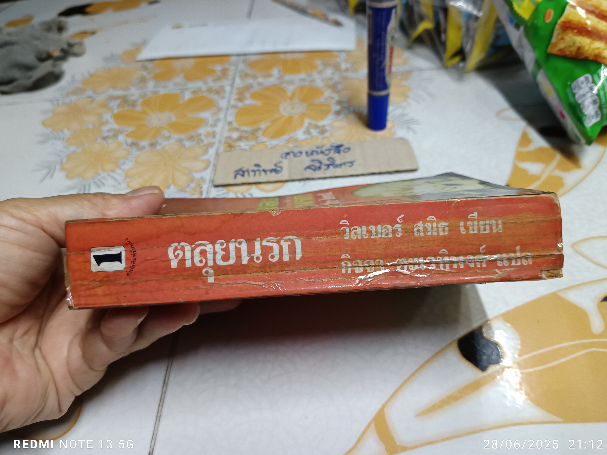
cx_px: 308
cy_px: 231
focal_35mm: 25
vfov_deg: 54.9
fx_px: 438
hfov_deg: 69.4
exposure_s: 1/33.3
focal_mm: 5.31
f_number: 1.7
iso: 1187
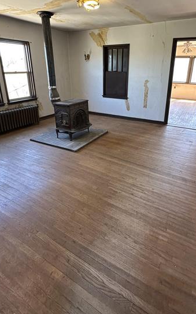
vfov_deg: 81.5
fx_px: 180
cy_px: 129
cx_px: 112
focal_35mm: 21
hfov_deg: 57.0
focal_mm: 2.22
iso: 200
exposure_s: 1/60
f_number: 2.2
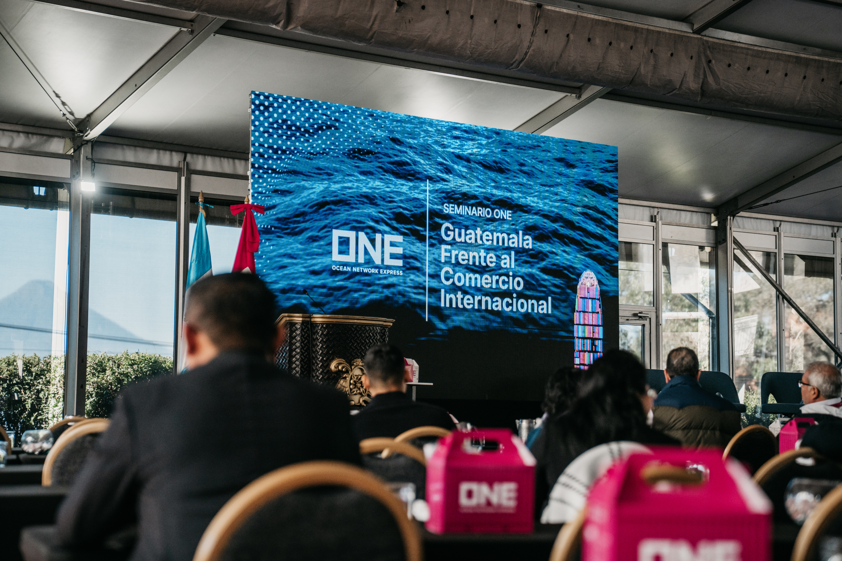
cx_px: 421
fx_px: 1637
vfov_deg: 19.5
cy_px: 280
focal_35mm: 70
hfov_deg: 28.8
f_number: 2.8
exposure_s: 1/640
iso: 1000
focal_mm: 70
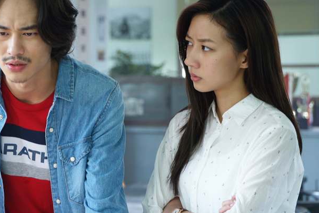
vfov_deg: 12.6
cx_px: 89
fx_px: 966
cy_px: 91
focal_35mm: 109
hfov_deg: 18.7
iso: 500
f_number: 4
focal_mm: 66
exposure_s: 1/60
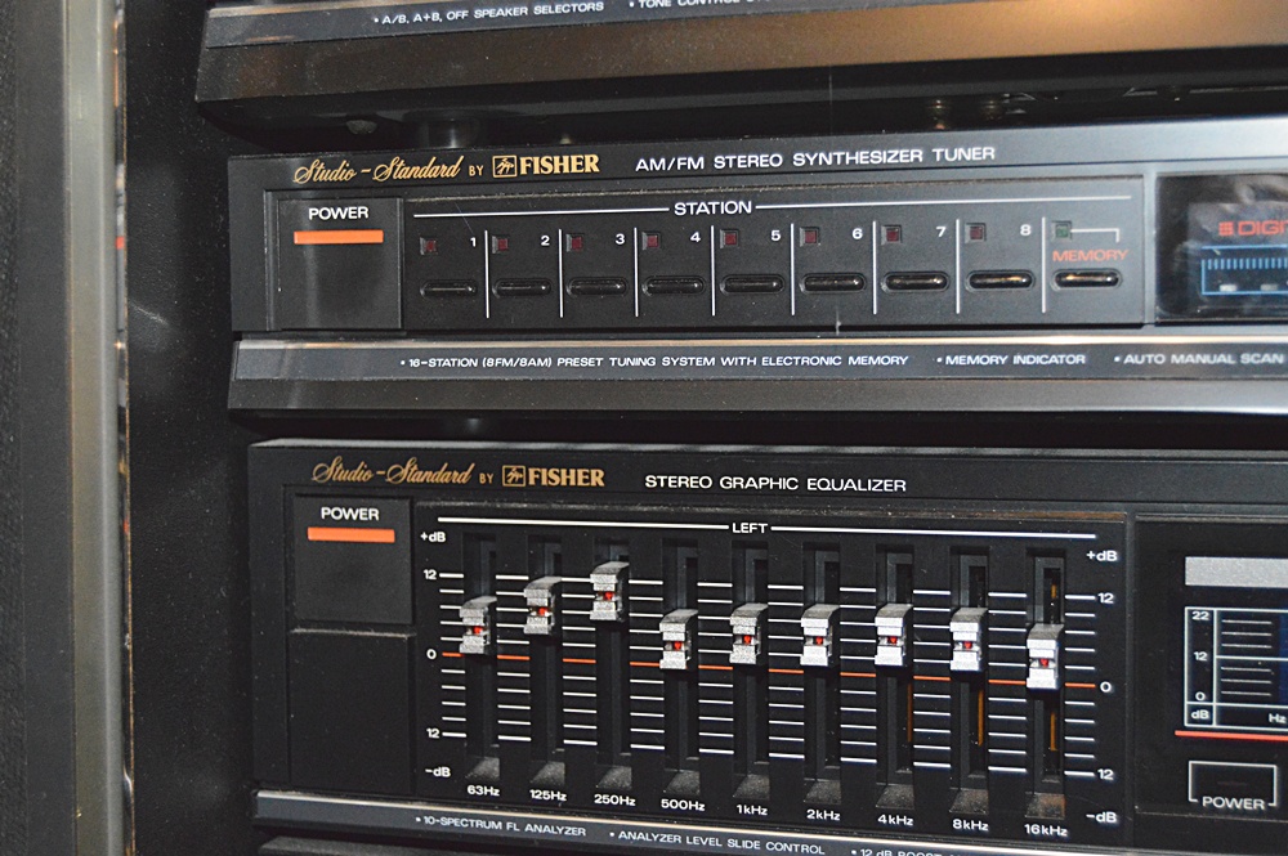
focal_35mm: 57
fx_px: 2038
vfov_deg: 23.7
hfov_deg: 35.1
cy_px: 428
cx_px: 644
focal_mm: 38
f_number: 4.8
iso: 3200
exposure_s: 1/60
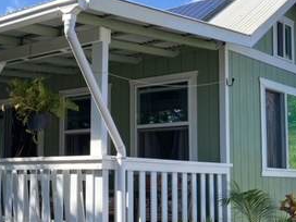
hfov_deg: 28.7
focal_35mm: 66
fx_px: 564
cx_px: 59
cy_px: 128
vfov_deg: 22.2
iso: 20
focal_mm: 3.99
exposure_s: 1/1130
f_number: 1.8
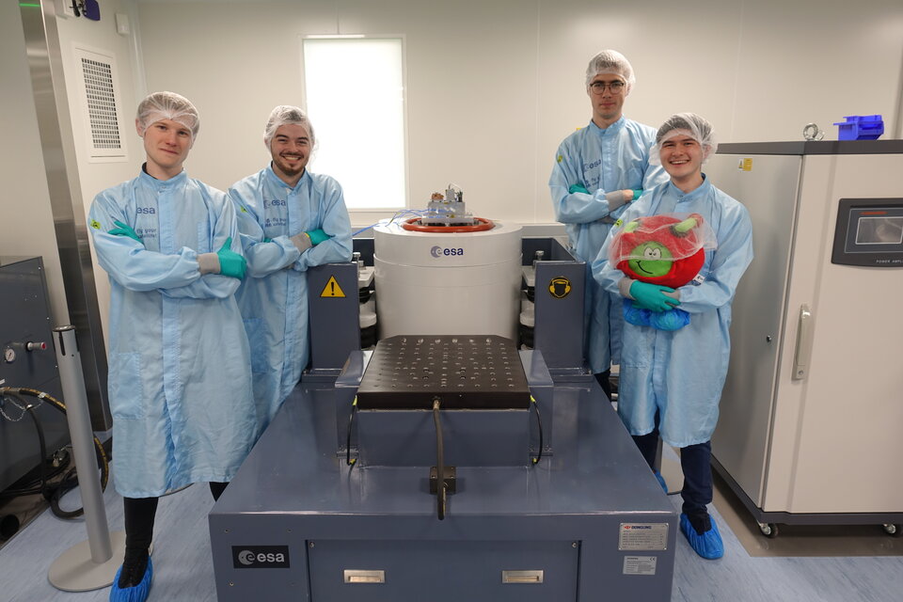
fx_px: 602
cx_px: 452
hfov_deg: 73.7
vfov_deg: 53.1
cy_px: 301
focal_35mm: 24
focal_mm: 8.8
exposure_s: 1/30
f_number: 2.8
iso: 125
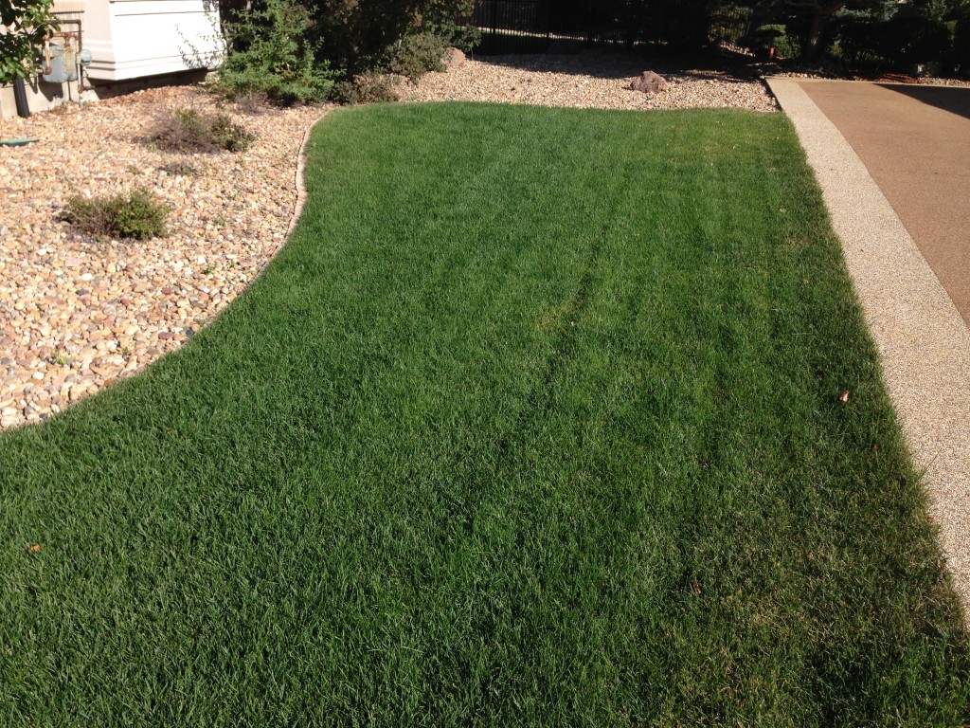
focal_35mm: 33
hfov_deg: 55.4
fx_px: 925
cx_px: 485
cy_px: 364
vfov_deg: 42.9
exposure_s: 1/1290
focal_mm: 4.12
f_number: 2.4
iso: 50
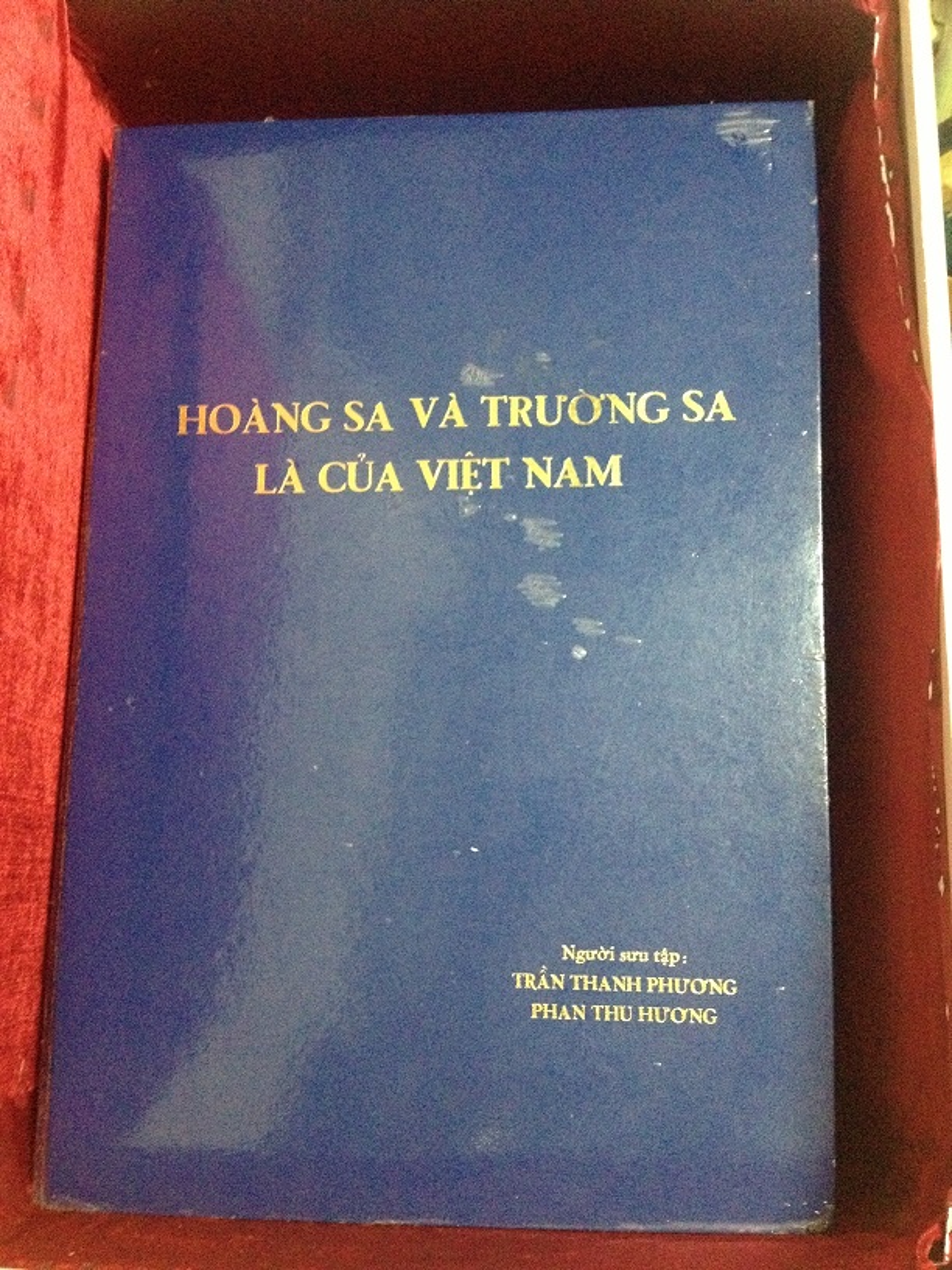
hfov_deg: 40.7
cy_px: 635
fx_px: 1283
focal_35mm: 35
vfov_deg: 52.6
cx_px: 476
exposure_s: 1/17
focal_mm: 4.28
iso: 800
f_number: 2.4
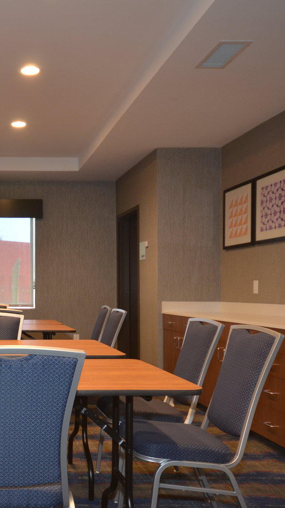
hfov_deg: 28.1
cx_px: -17
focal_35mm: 39
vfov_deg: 51.4
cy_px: 290
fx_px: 524
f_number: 5
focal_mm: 14
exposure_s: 1/15
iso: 250
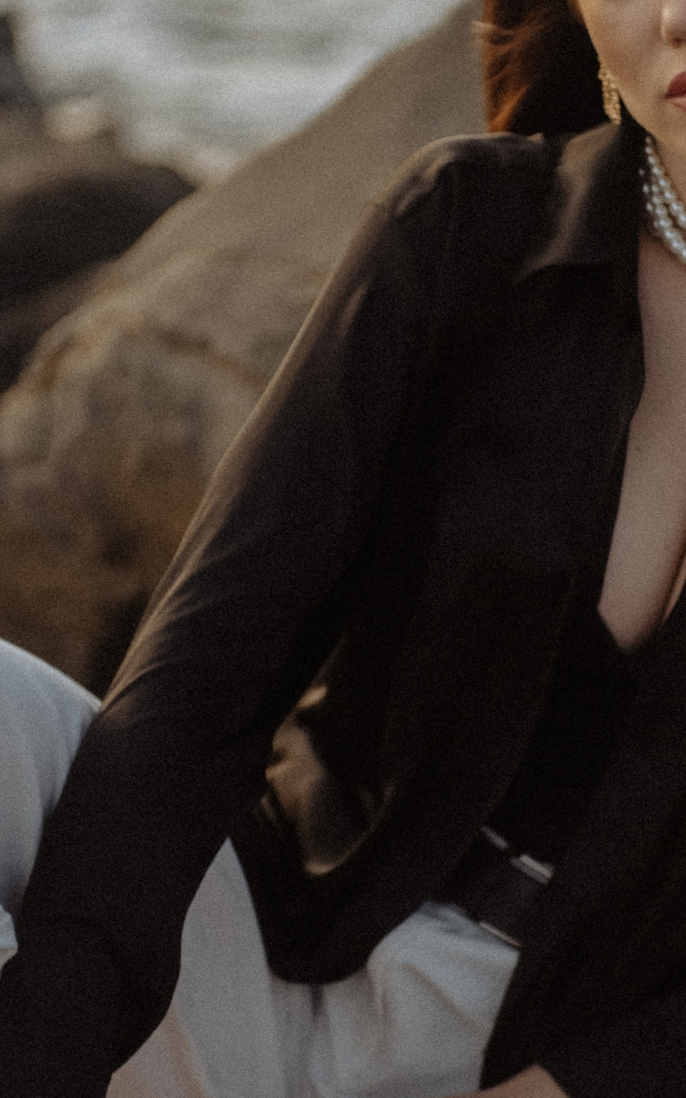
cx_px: 528
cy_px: 483
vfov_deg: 19.6
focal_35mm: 106
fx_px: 3171
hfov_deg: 12.3
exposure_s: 1/1900
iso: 400
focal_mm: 35
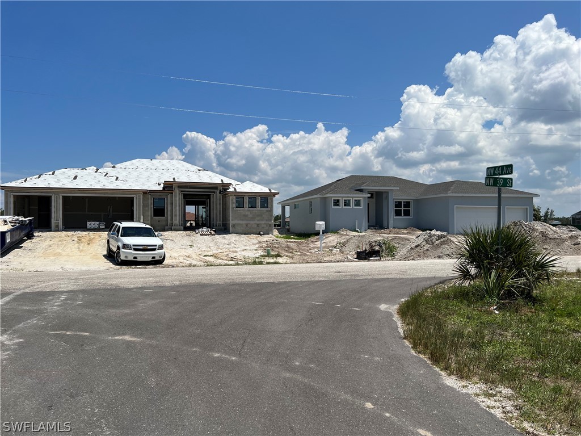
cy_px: 218
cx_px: 290
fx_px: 436
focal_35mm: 26
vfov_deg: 53.1
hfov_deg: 67.3
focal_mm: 5.7
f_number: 1.5
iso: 50
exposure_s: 1/8696
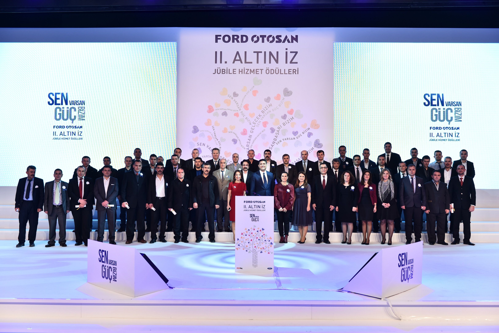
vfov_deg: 38.9
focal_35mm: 34
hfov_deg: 55.8
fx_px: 471
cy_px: 166
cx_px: 250
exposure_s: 1/125
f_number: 4
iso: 640
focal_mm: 34
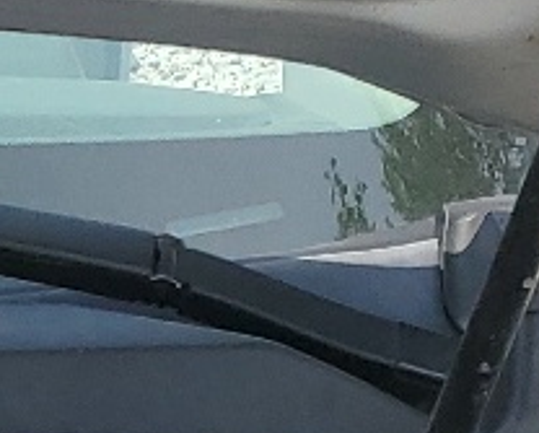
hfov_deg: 8.8
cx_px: -837
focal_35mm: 195
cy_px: 1353
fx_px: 3115
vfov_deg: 7.0
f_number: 1.5
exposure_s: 1/2000
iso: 50
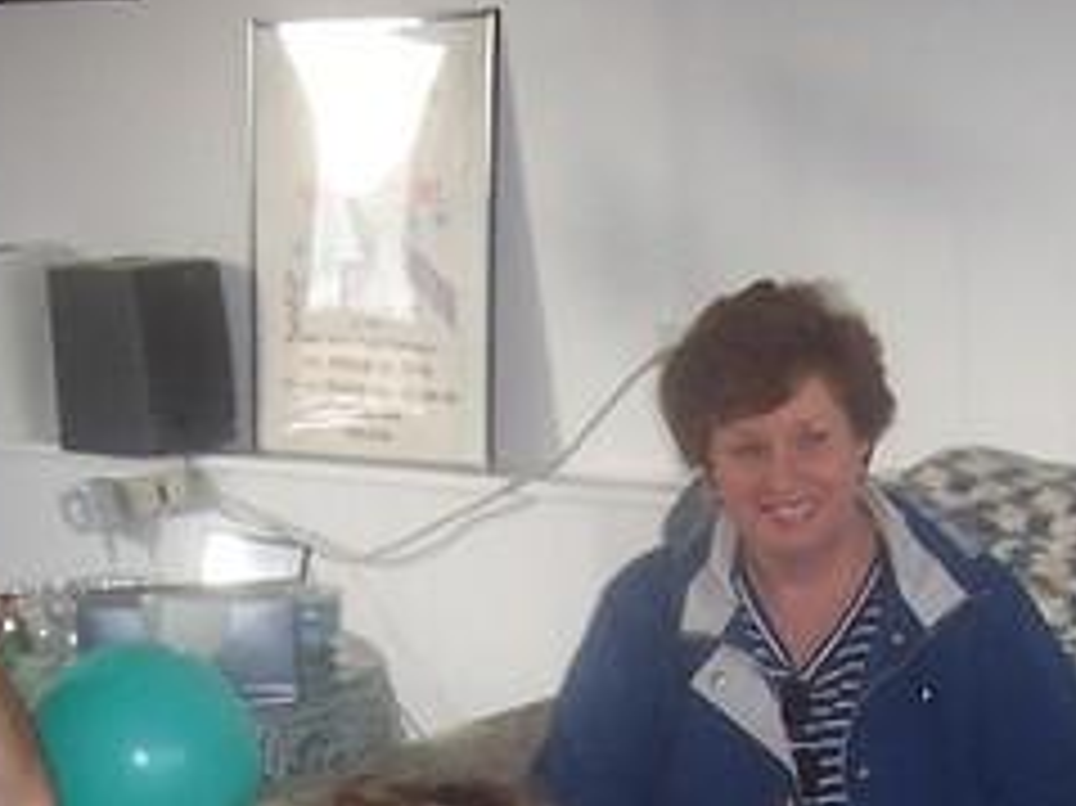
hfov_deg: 19.8
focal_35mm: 99
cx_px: 653
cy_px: 955
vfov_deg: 14.5
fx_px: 3076
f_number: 2.8
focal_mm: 5.6
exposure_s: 1/60
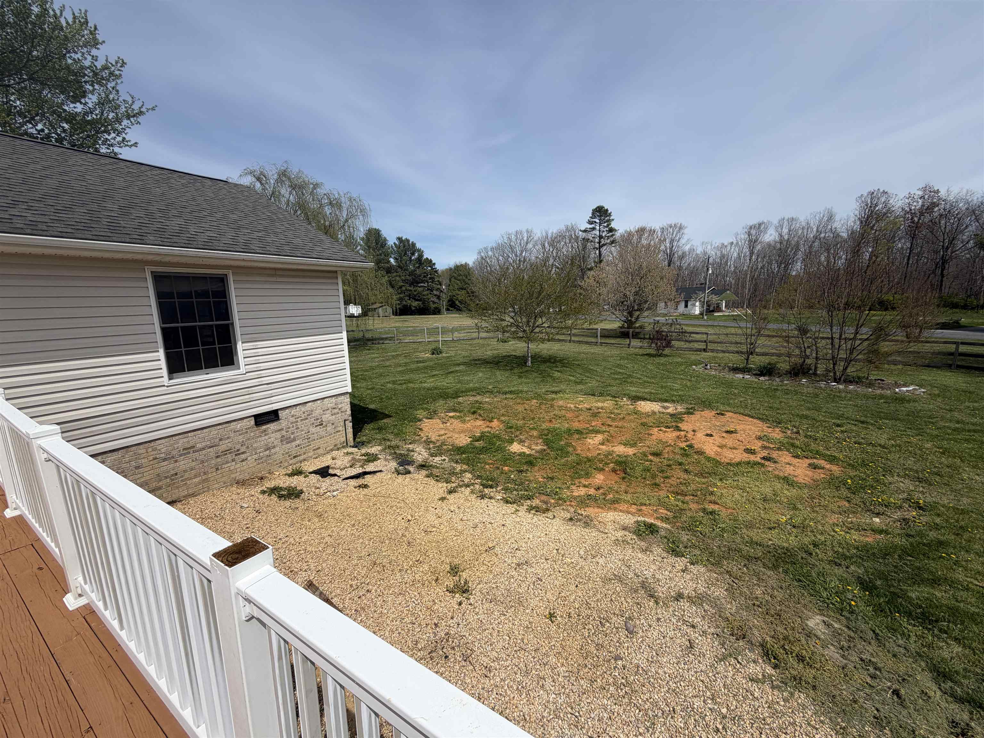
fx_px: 398
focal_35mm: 14
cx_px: 492
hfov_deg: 102.1
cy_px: 369
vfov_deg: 85.7
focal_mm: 2.22
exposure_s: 1/1399
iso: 20
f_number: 2.2
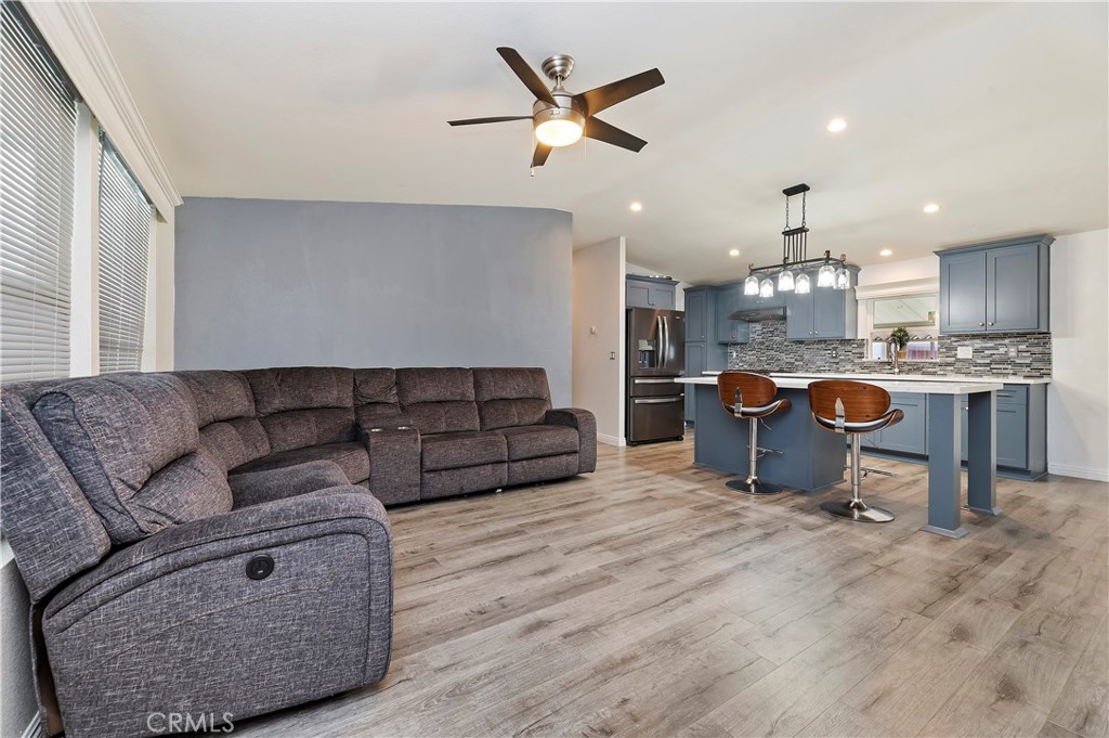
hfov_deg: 104.3
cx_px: 554
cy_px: 369
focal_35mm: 14
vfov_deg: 81.1
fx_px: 431
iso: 500
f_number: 10
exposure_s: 1/2.5
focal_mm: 14
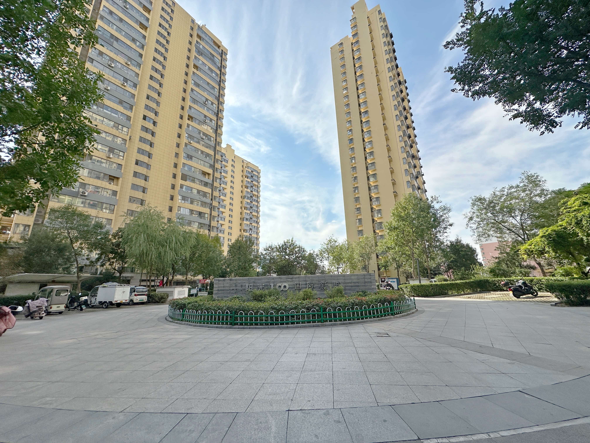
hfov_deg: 102.1
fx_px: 239
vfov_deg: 85.7
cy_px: 222
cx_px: 295
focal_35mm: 14
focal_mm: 2.22
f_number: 2.2
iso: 50
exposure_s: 1/3125
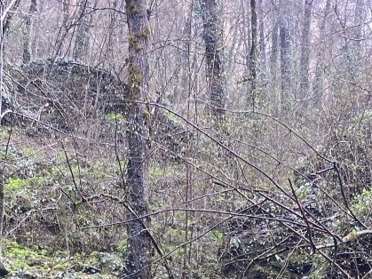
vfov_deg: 12.6
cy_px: 501
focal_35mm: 107
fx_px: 1150
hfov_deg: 18.2
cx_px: 86
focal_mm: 3.99
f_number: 1.8
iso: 40
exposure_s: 1/121
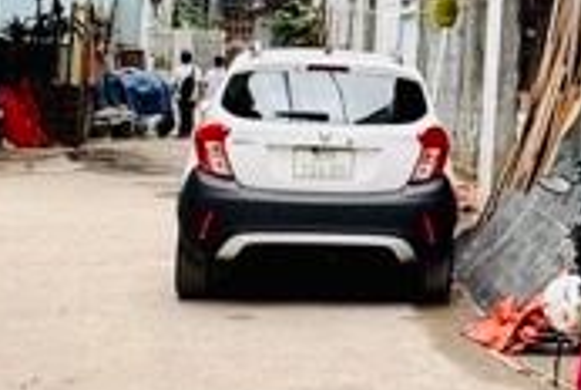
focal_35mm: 86
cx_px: 611
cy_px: -3
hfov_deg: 22.5
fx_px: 1390
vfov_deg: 15.6
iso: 40
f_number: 2.2
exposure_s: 1/291
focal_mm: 2.22
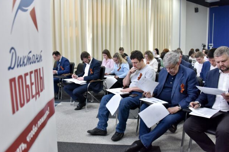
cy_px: 75
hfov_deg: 60.2
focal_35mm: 31
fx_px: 197
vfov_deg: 42.3
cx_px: 106
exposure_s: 1/250
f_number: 3.5
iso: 4000
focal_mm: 28
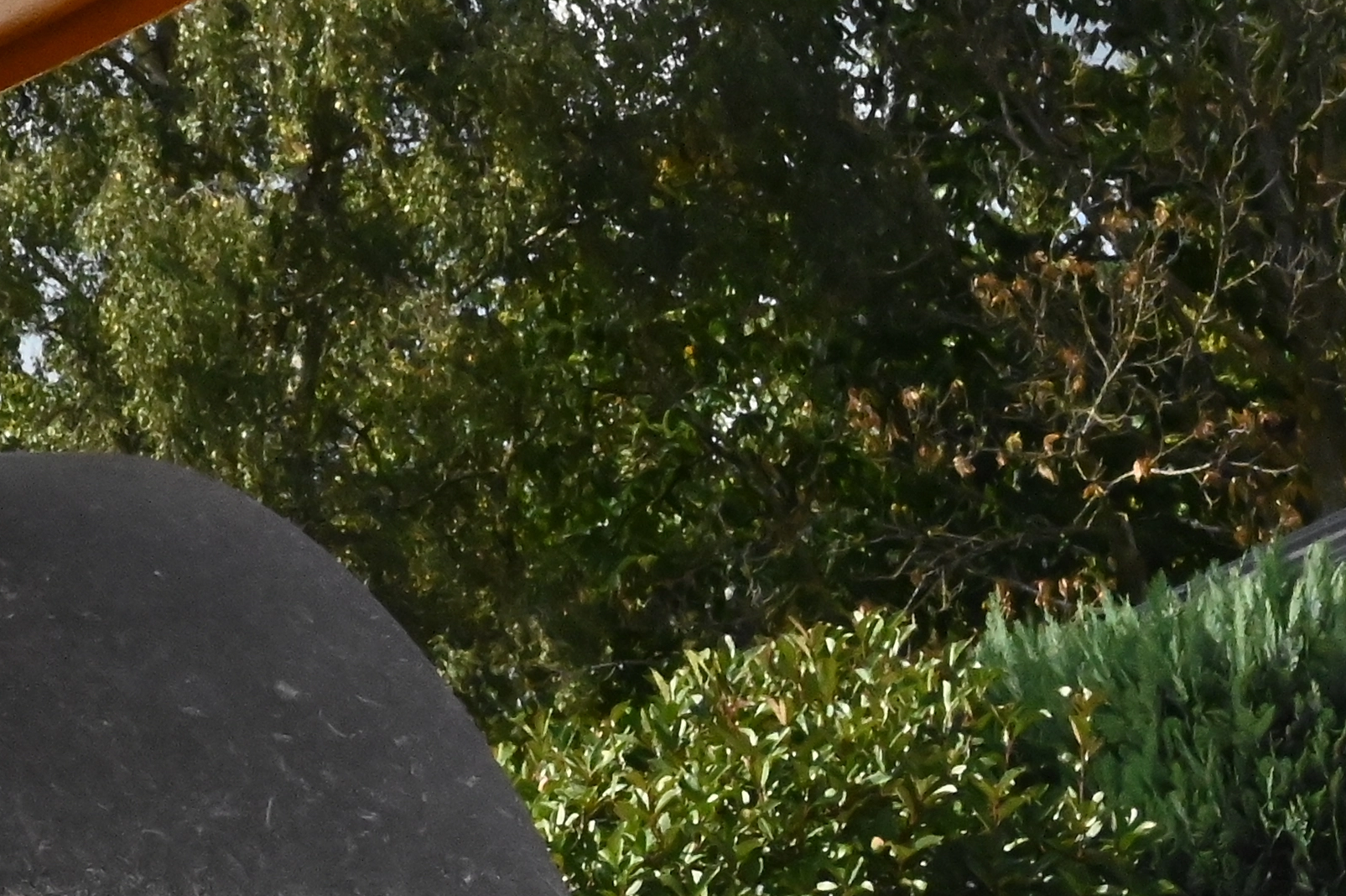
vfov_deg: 6.9
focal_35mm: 196
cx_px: -1038
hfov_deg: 10.0
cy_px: -432
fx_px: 7323
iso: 8000
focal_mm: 52
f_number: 22
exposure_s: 1/2500
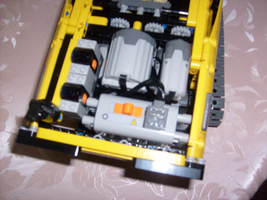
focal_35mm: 35
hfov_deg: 52.6
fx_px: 270
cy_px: 100
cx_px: 134
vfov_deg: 40.7
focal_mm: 5.8
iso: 100
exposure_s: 1/45
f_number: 2.8
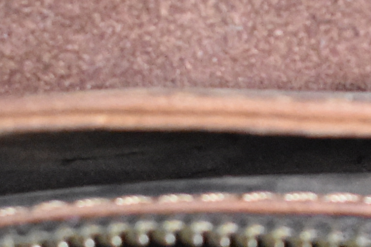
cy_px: 408
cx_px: 517
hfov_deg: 7.5
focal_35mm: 272
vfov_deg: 5.0
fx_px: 2802
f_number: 3.8
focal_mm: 23
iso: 3200
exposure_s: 1/100
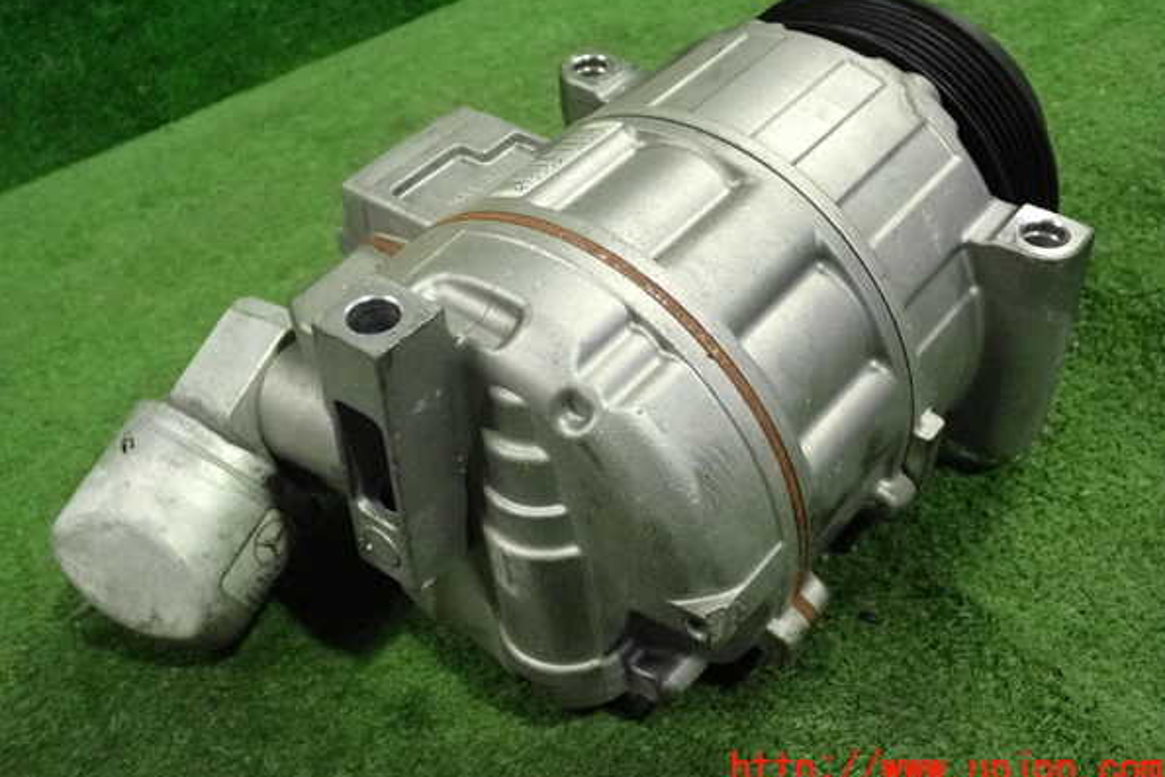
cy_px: 354
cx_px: 585
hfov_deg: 45.4
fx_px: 1392
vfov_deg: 31.2
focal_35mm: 43
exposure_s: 1/125
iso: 2000
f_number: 2.8
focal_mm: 7.31
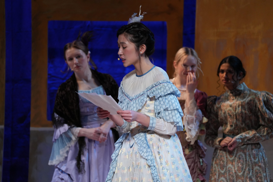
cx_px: 136
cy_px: 91
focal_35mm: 233
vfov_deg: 5.9
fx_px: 1767
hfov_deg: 8.8
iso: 3200
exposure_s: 1/250
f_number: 5.6
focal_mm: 233
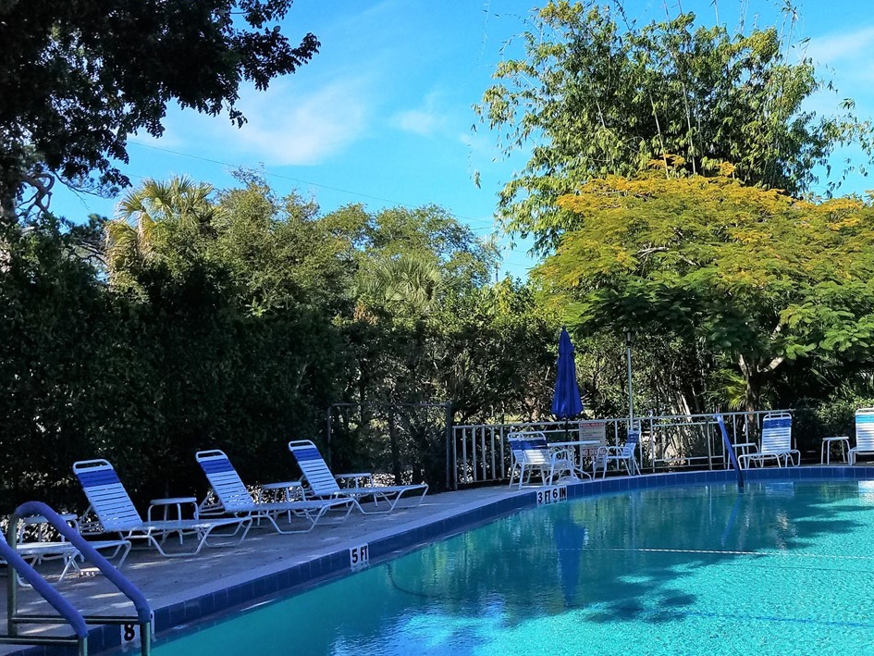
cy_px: 295
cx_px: 680
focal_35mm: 44
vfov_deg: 32.9
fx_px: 1111
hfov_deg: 41.4
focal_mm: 4.2
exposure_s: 1/1932
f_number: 1.7
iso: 40
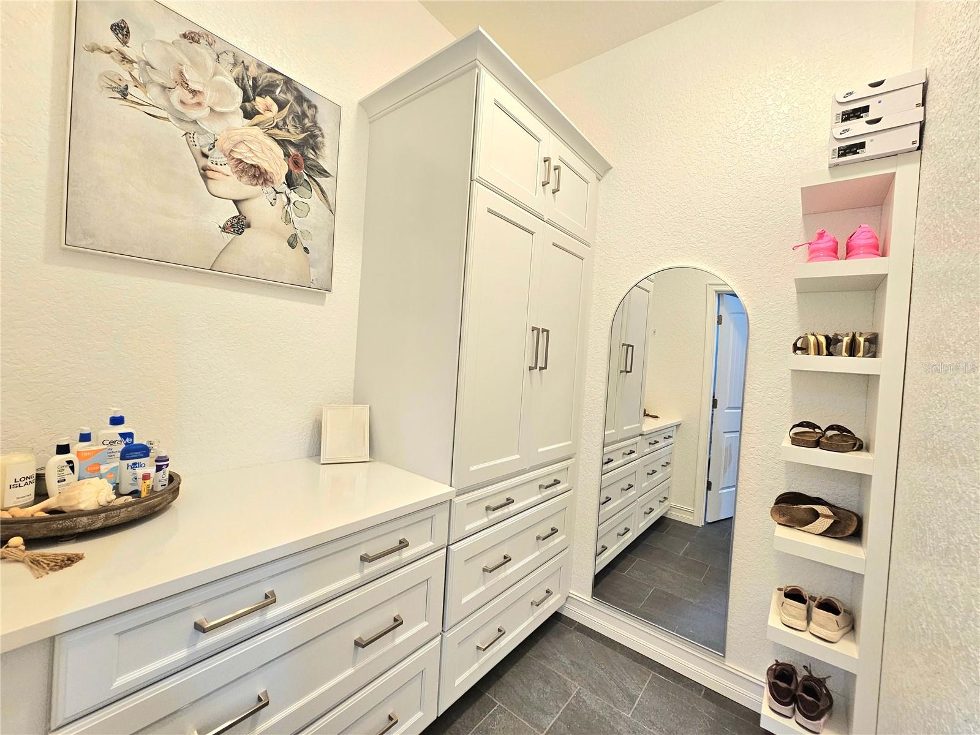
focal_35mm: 13
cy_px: 368
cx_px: 490
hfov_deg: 106.2
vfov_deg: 89.9
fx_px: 368
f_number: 2.2
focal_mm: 2.2
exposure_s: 1/60.2
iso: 250
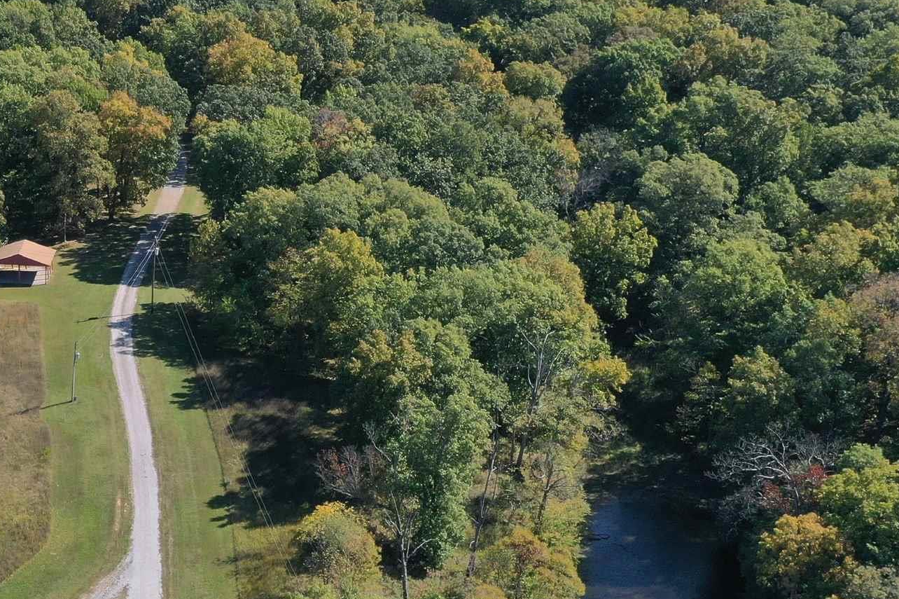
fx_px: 1672
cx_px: 62
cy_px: 463
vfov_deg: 20.1
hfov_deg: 28.7
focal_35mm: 67
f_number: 7.1
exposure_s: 1/240
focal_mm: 10.26
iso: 100
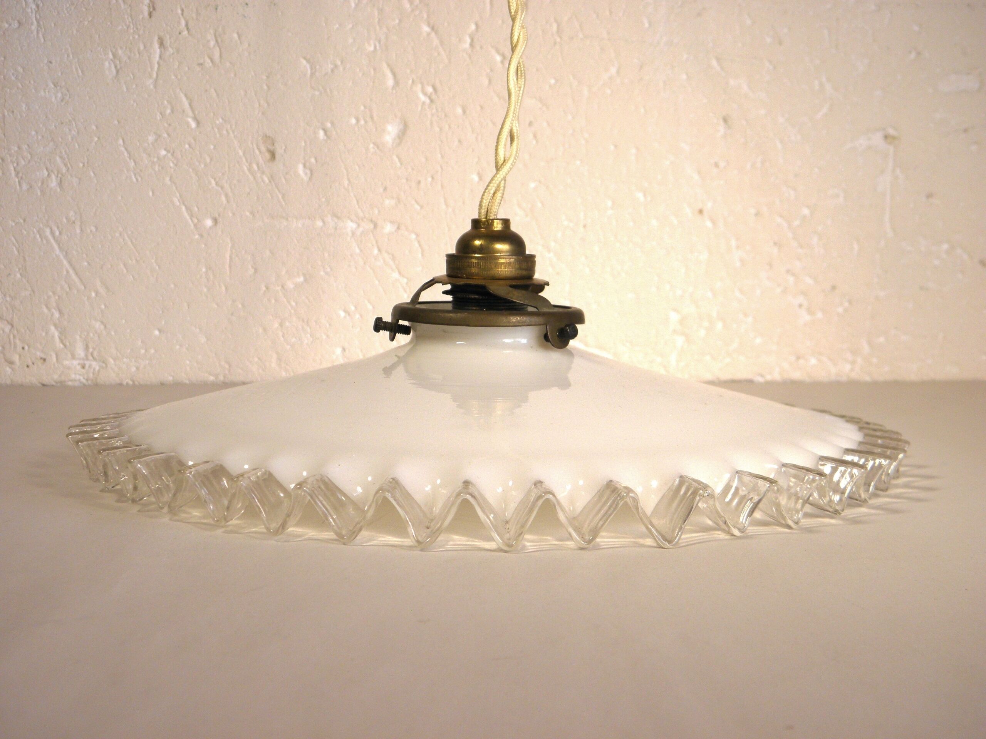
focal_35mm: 47
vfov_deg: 30.9
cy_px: 370
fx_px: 1339
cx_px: 493
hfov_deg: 40.4
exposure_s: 1/160
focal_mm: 8.6
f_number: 3.9
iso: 100
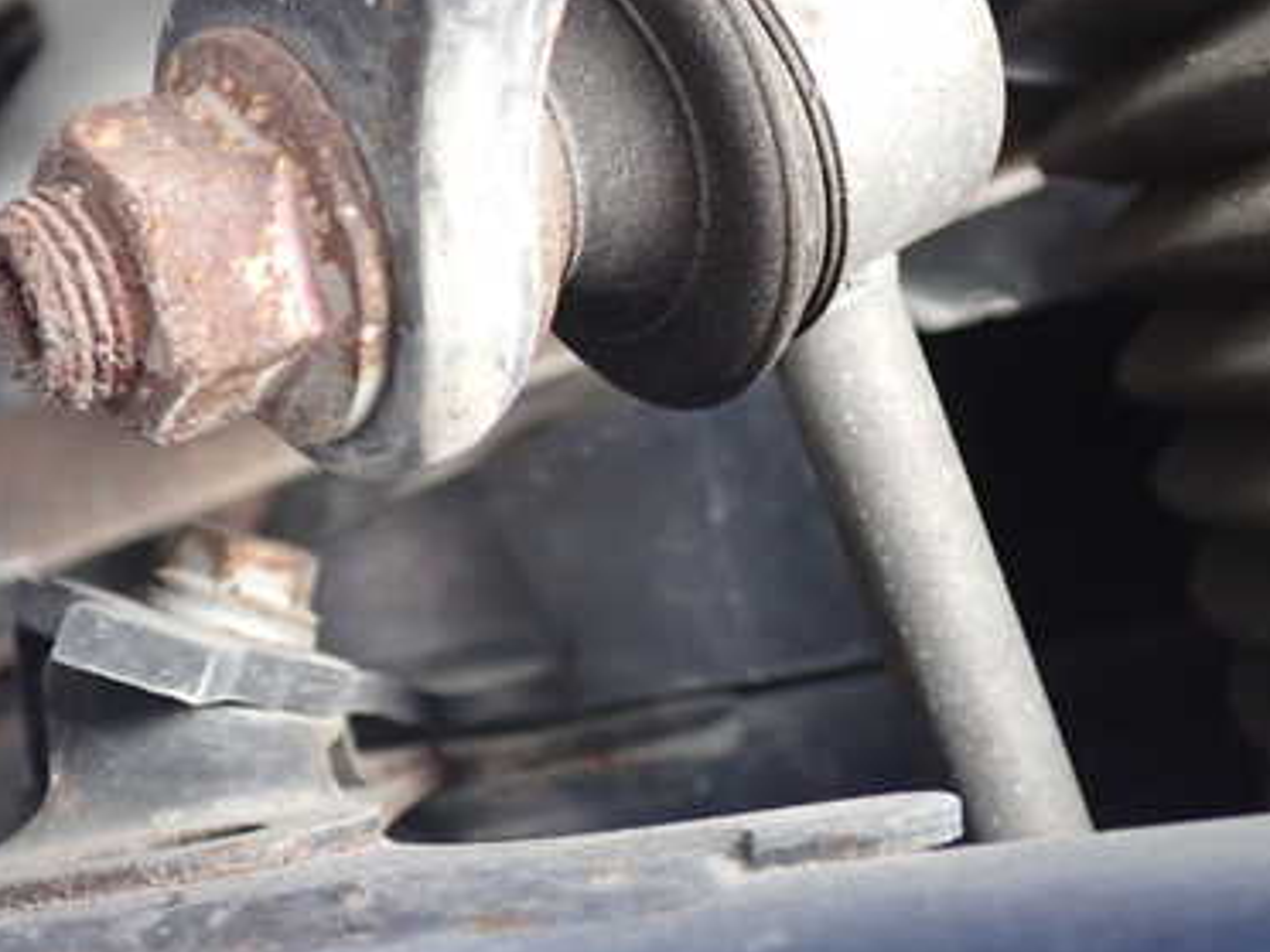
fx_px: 2128
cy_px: 287
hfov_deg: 33.2
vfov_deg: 25.0
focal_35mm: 58
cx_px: 679
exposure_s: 1/40
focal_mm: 6.37
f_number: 2.5
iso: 800
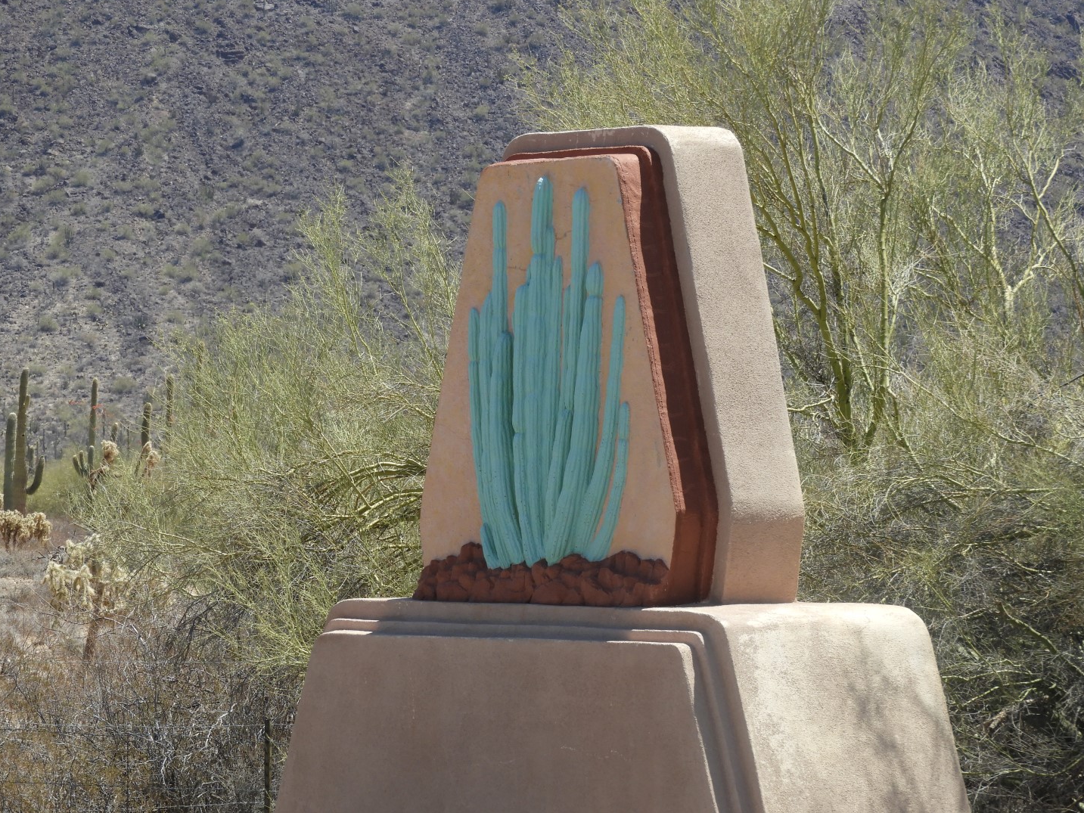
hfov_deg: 9.0
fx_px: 6921
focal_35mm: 221
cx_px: 541
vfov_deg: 6.7
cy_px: 406
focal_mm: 39.4
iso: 100
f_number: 5.3
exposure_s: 1/400
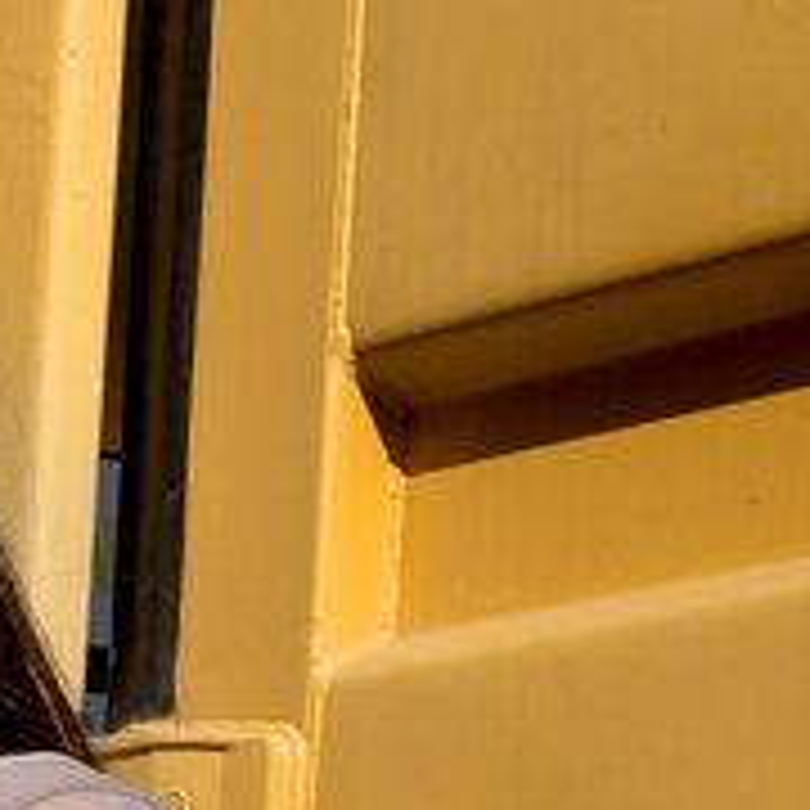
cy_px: 2077
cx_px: -1674
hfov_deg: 6.7
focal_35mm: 234
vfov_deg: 7.0
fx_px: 6195
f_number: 7.1
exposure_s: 1/500
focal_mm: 31
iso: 100
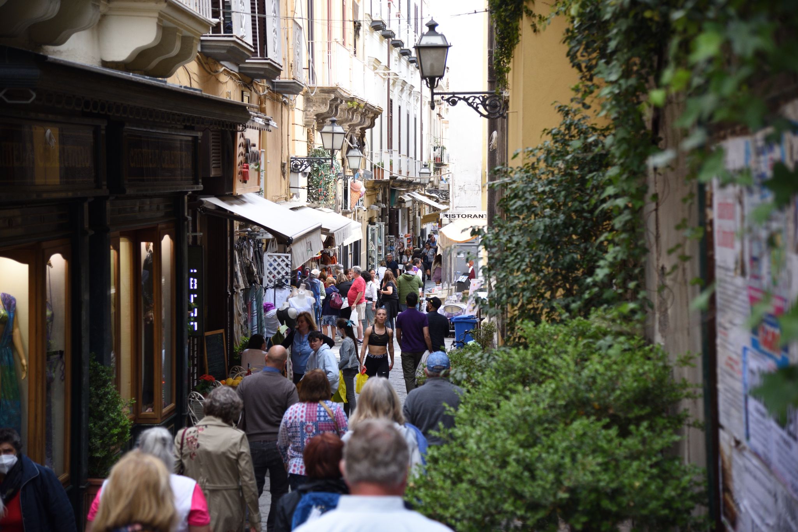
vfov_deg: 19.5
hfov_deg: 28.8
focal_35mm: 70
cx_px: 399
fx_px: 1552
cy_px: 266
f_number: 4
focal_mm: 70
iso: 800
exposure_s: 1/500
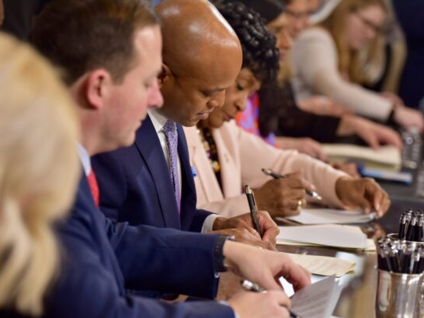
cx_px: 201
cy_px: 158
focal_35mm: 164
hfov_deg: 12.0
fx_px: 2009
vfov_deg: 9.1
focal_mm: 100
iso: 400
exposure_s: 1/80
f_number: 2.8
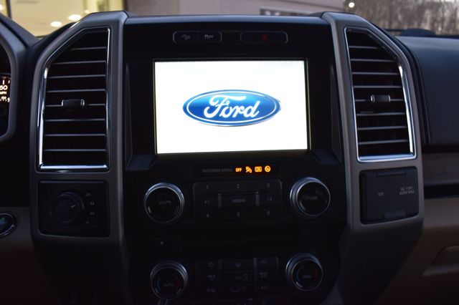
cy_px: 152
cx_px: 230
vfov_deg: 43.6
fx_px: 382
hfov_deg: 62.0
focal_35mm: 30
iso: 400
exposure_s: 1/20
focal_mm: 20
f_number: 6.3
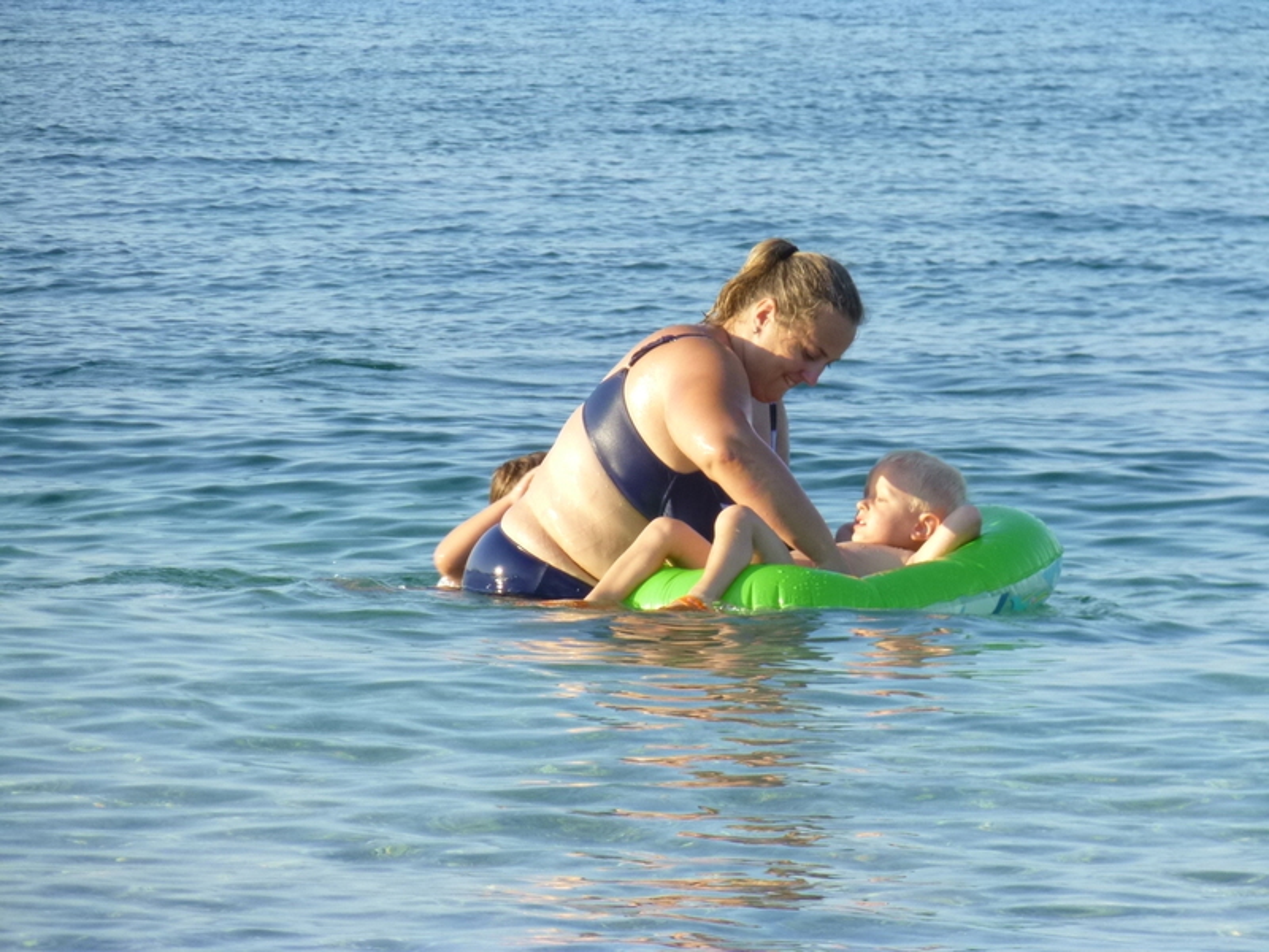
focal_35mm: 227
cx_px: 634
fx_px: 8322
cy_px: 476
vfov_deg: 6.5
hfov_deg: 8.7
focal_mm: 40.5
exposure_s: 1/250
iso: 200
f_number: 5.9
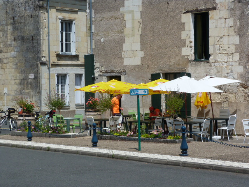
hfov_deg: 22.3
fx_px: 633
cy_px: 94
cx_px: 124
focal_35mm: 88
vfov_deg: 16.8
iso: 80
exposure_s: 1/250
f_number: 5
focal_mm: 15.8
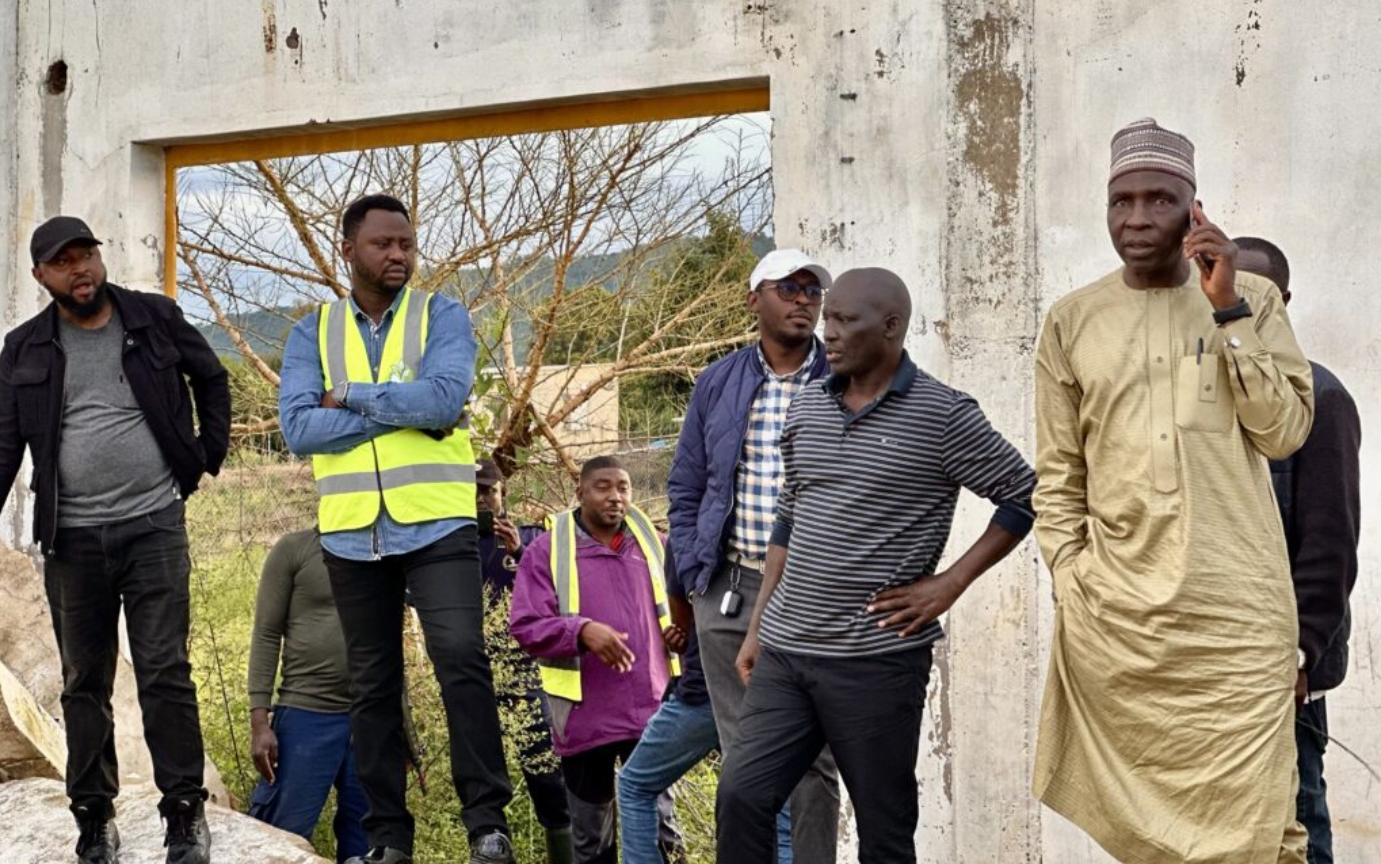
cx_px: 690
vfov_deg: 15.9
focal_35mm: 82
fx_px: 3086
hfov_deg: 25.2
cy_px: 366
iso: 80
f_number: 2.8
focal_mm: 9
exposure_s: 1/121
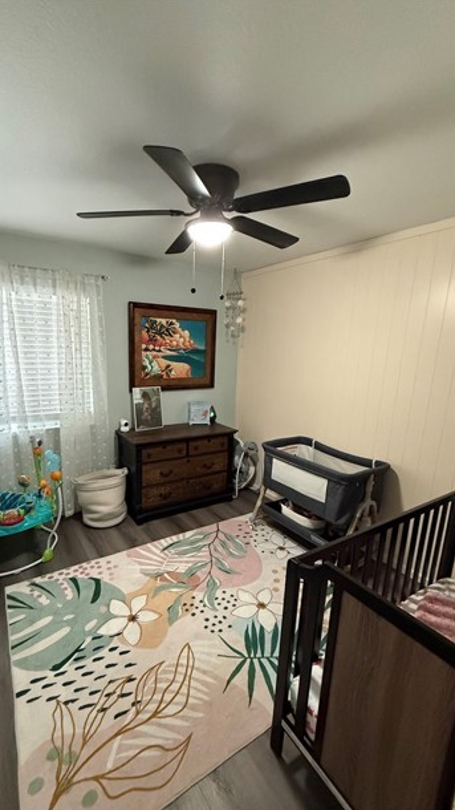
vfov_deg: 99.3
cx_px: 202
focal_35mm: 16
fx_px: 343
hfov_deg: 66.9
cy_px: 422
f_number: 2.2
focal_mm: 2.22
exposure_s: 1/60
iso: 800
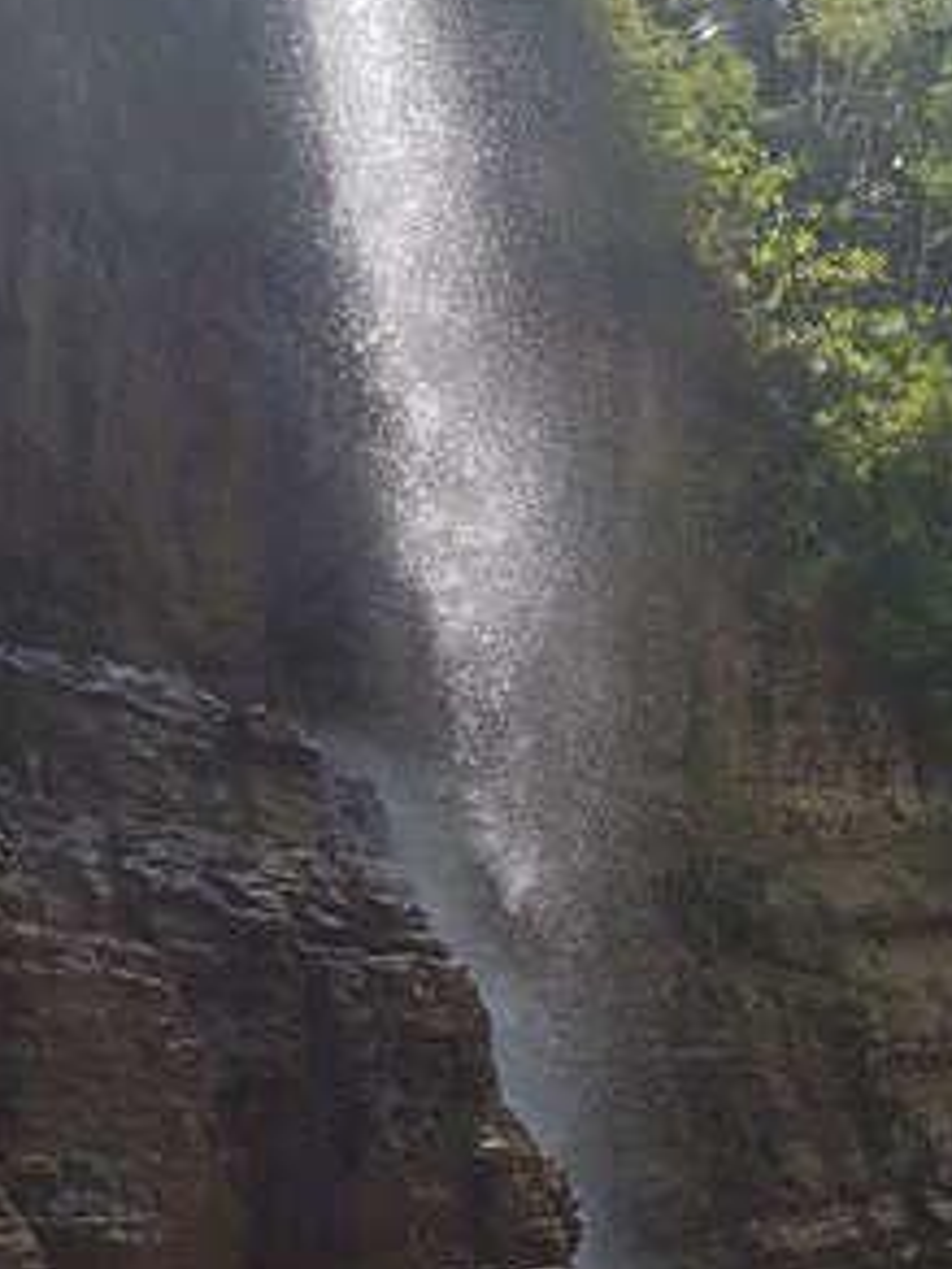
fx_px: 2090
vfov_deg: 33.5
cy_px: 834
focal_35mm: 57
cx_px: 961
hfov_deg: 24.4
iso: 40
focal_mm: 4.2
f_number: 1.7
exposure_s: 1/1964
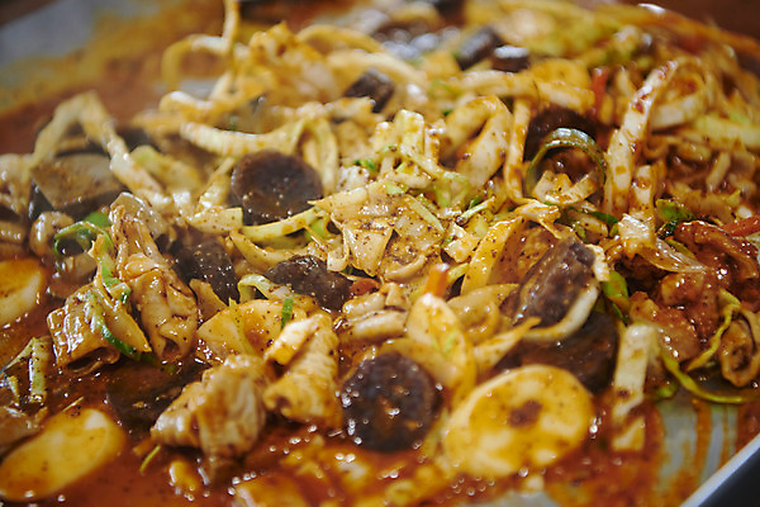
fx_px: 1478
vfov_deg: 19.5
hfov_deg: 28.8
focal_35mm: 70
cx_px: 380
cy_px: 254
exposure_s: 1/125
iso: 800
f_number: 2.8
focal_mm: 70
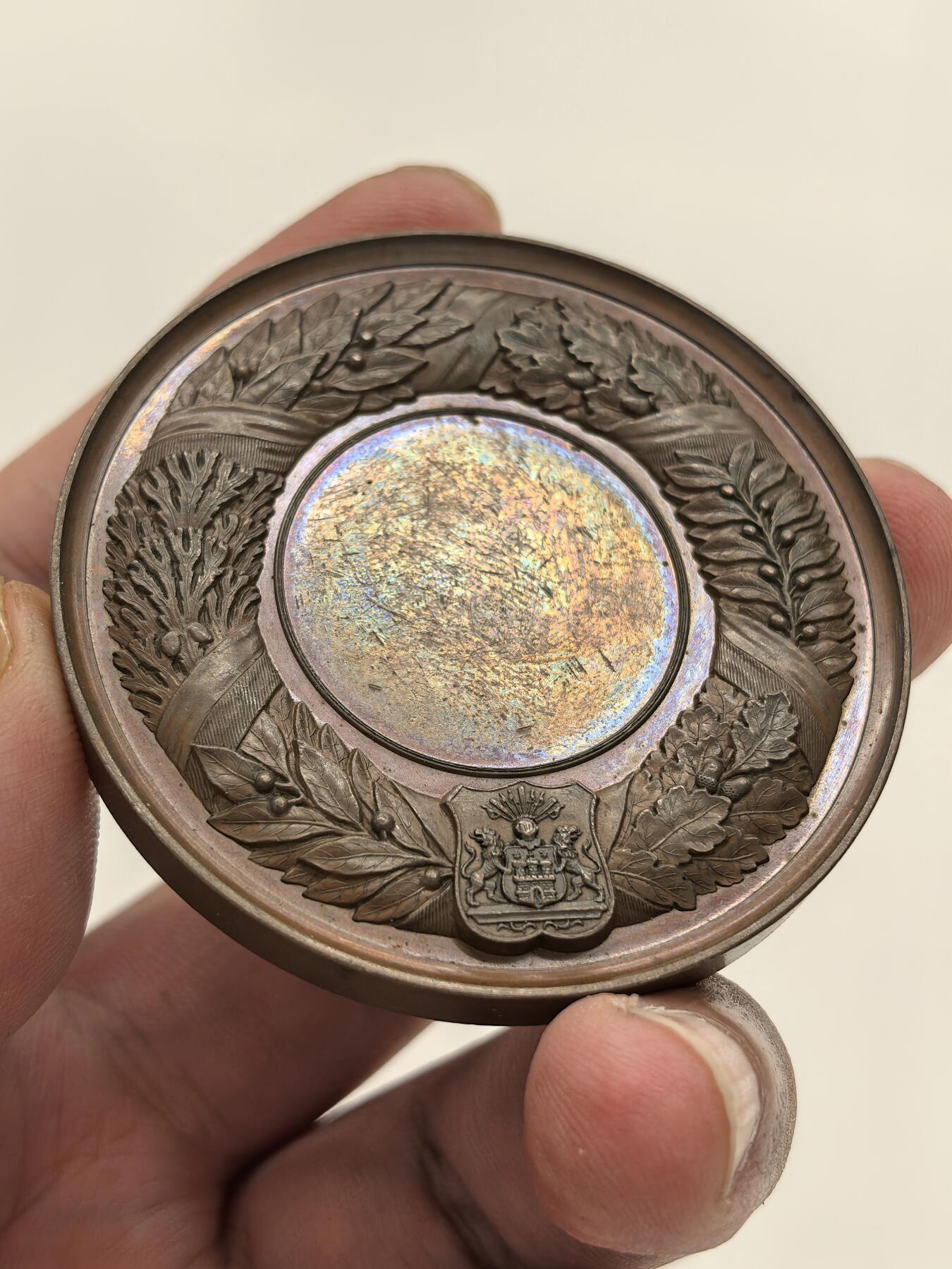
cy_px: 634
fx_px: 1980
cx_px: 476
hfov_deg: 27.0
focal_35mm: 54
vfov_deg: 35.5
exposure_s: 1/100
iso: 200
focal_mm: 6.98
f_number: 2
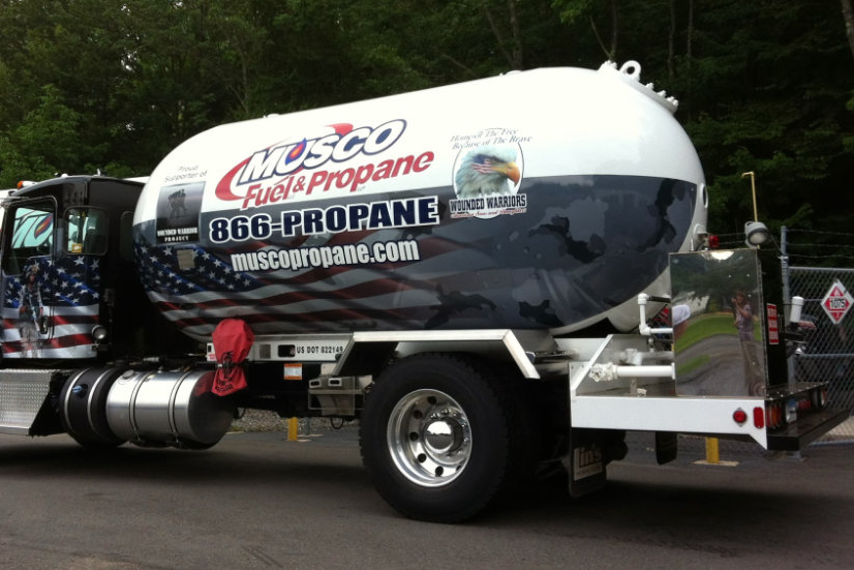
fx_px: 1044
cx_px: 344
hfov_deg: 44.3
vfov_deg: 30.4
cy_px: 216
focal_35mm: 44
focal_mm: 3.9
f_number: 2.8
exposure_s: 1/208
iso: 80
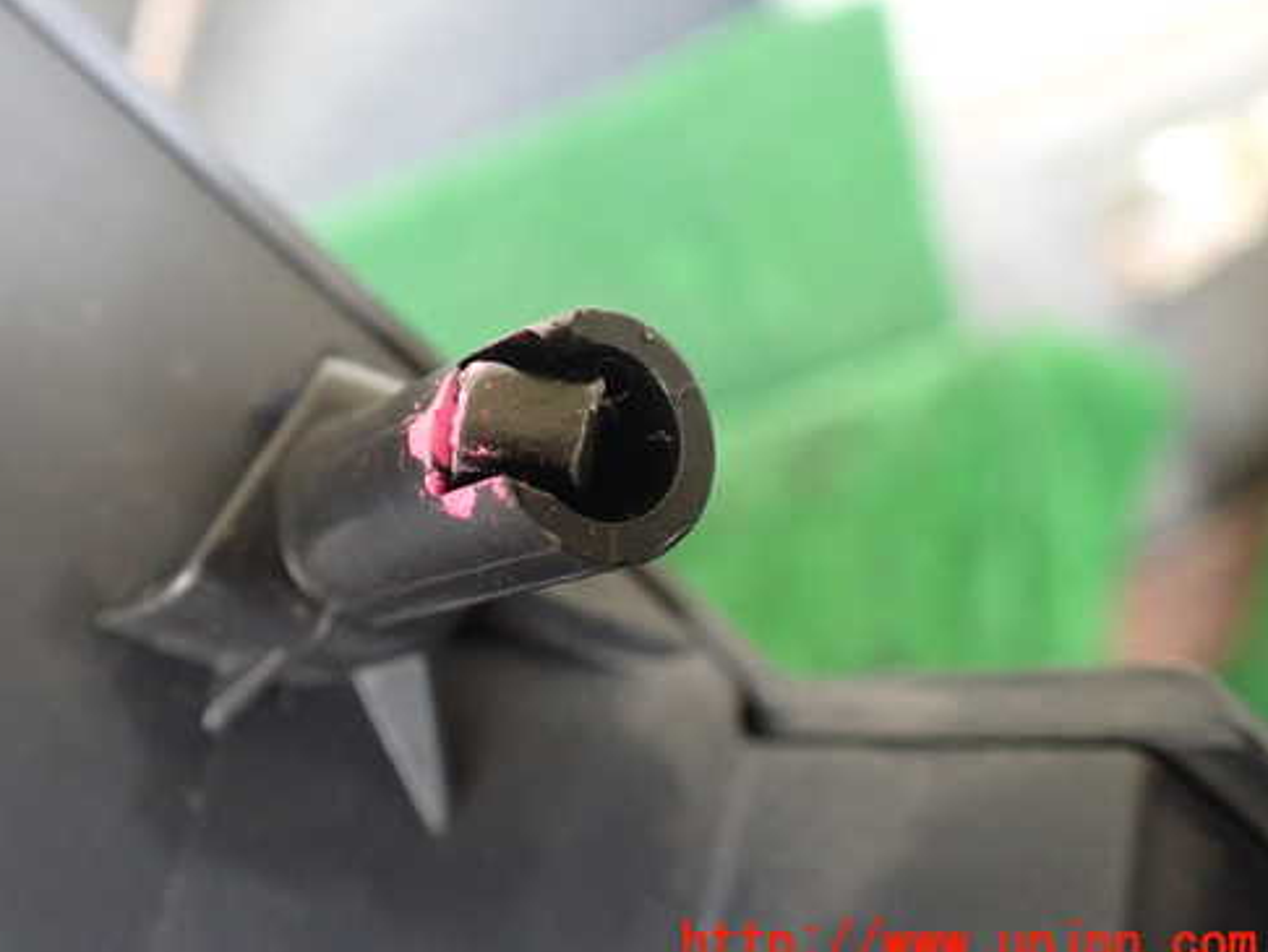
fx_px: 1356
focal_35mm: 37
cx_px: 488
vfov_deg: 38.6
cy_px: 391
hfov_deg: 49.7
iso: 800
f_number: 2.3
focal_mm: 5.4
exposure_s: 1/125
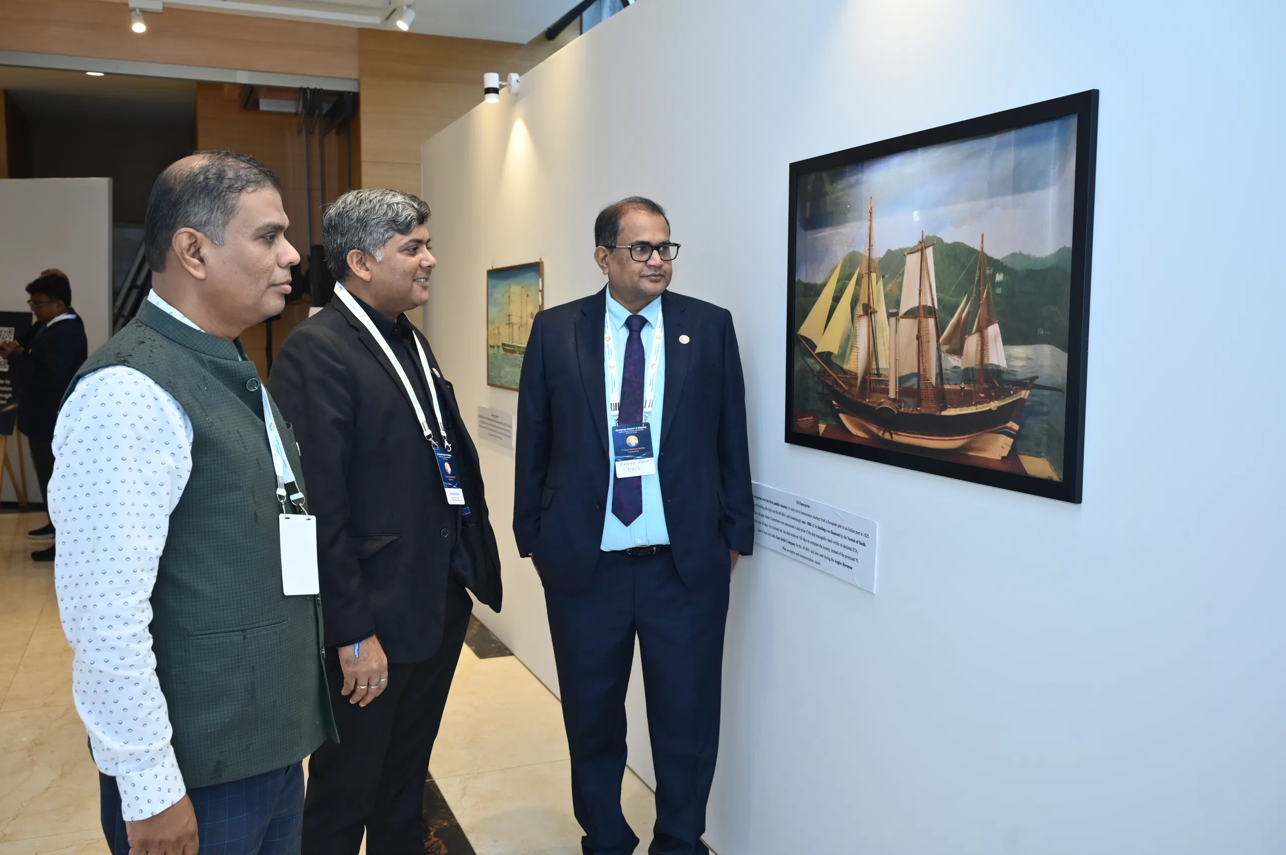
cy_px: 428
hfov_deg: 59.5
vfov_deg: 41.7
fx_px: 1124
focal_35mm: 32
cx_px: 643
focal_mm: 31.5
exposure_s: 1/160
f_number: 5.6
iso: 800
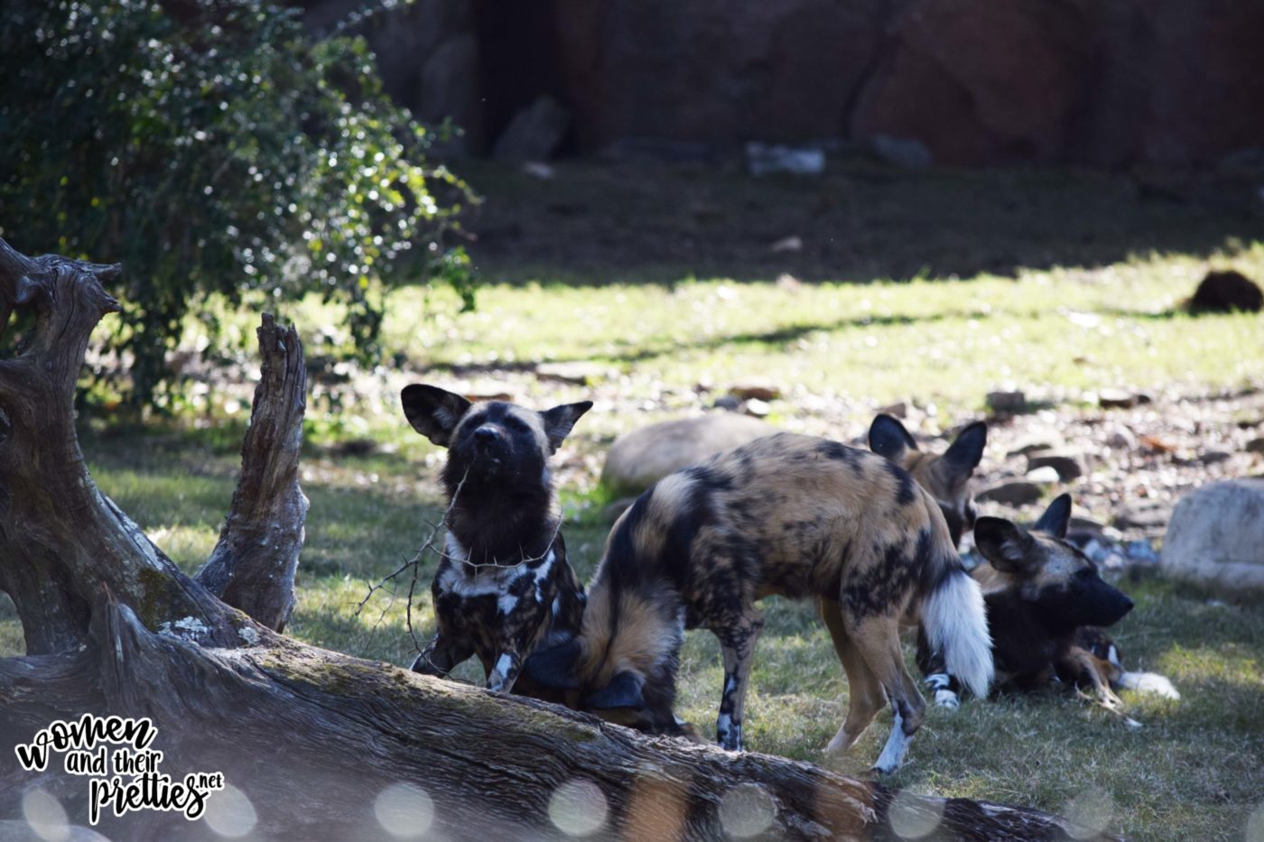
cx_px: 632
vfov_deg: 5.4
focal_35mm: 255
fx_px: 8952
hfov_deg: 8.1
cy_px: 421
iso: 500
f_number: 5
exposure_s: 1/1000
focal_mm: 170
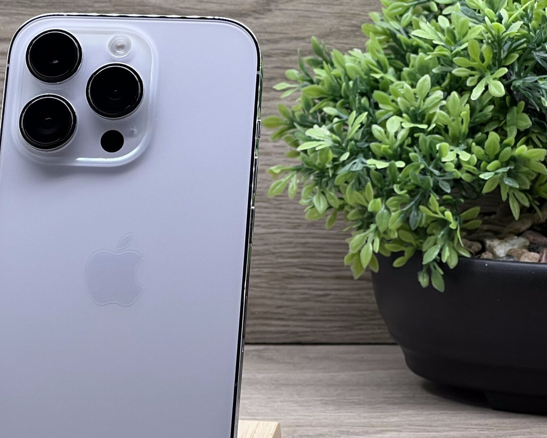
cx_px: 127
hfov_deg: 13.6
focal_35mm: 141
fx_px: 2283
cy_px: 268
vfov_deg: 10.9
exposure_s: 1/100
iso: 80
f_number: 2.8
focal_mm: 9
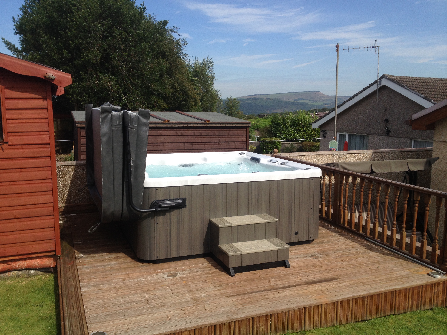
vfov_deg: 40.7
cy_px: 168
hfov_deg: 52.6
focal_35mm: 35
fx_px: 452
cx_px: 224
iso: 50
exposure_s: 1/1842
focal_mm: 4.28
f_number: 2.4
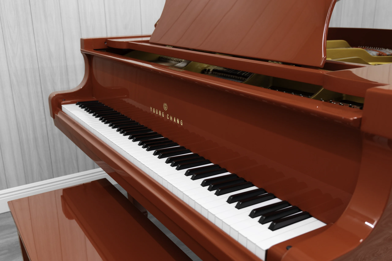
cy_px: 130
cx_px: 196
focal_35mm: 35
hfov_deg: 54.4
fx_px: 381
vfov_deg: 37.9
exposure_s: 1/60
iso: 2000
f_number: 5.6
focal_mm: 35
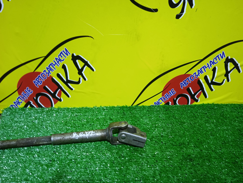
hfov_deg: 63.4
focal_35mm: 28
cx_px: 122
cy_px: 92
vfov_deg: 49.7
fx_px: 197
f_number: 2.2
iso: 764
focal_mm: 3.43
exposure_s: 1/20
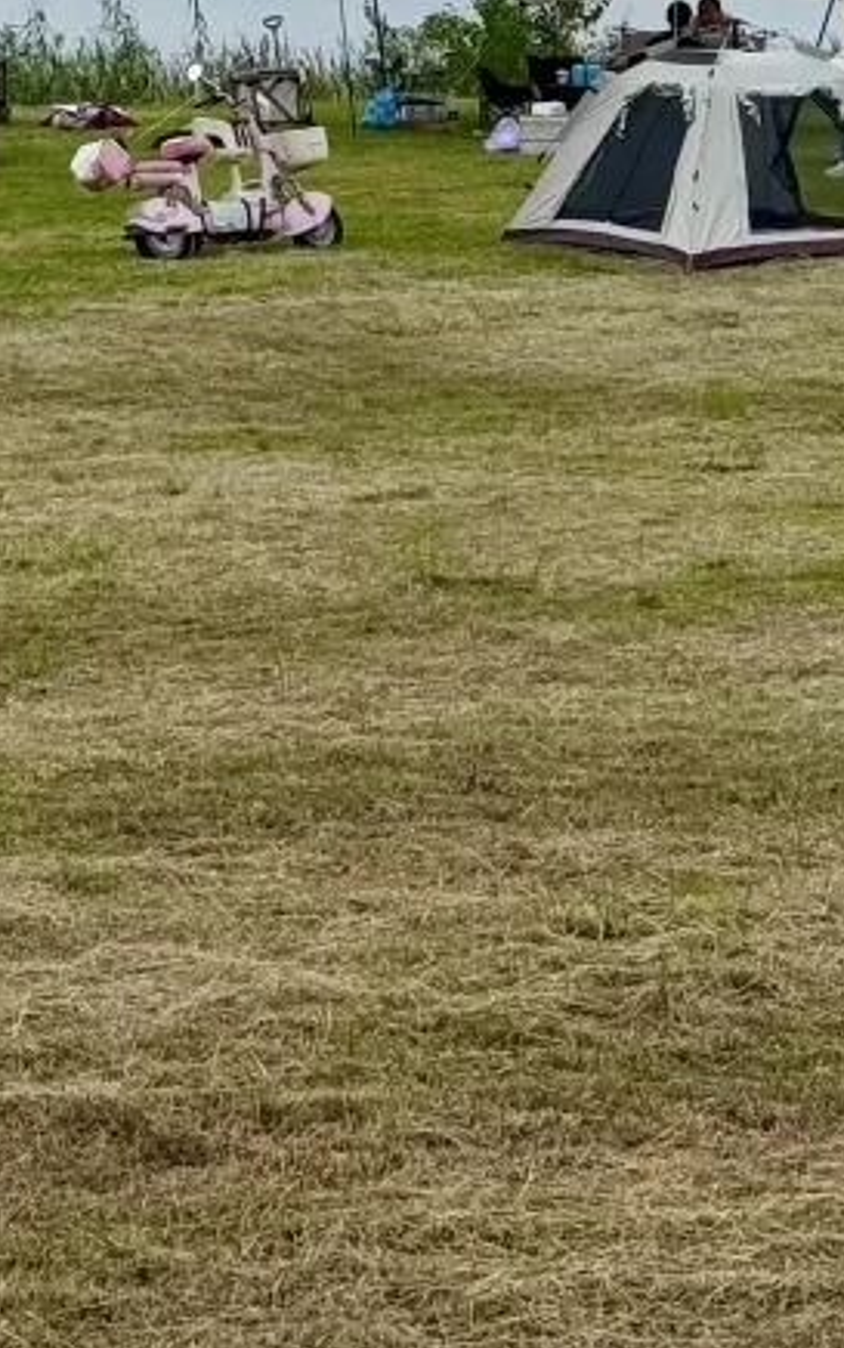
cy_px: -597
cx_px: 550
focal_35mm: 168
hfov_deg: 7.8
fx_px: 6175
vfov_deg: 12.0
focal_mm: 6.76
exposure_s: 1/1869
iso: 64
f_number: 1.78
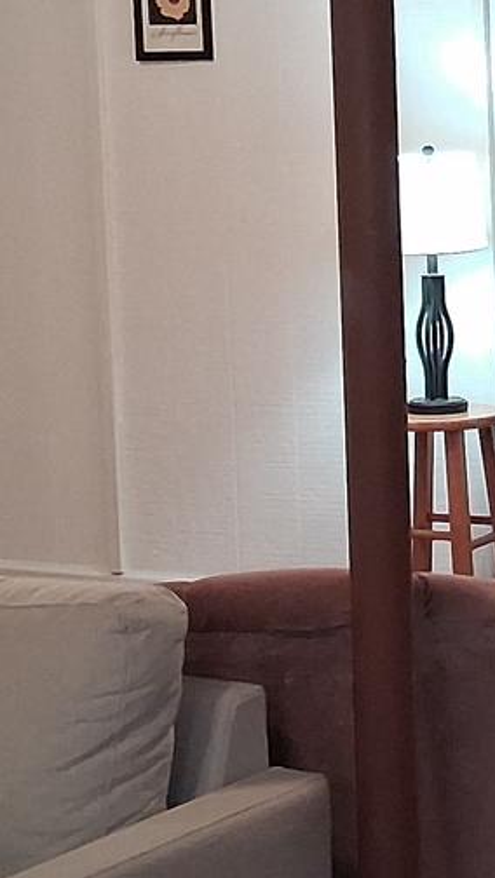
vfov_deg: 18.6
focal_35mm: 115
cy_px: 321
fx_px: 2680
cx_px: 697
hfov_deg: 10.3
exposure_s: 1/60
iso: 25
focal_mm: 3.98
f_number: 1.8
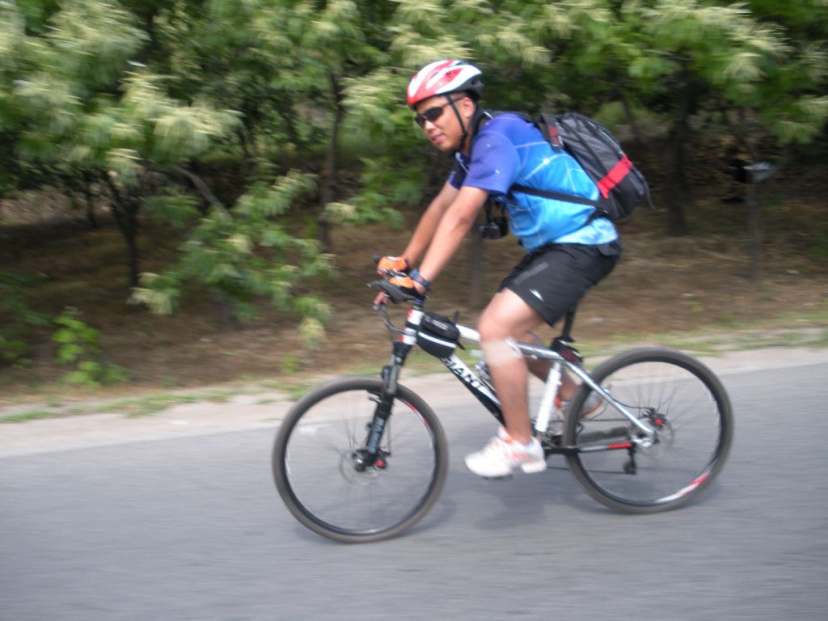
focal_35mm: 36
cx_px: 414
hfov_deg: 51.4
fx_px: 861
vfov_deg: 39.7
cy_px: 310
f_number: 3.5
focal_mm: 6.3
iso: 64
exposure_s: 1/98.1
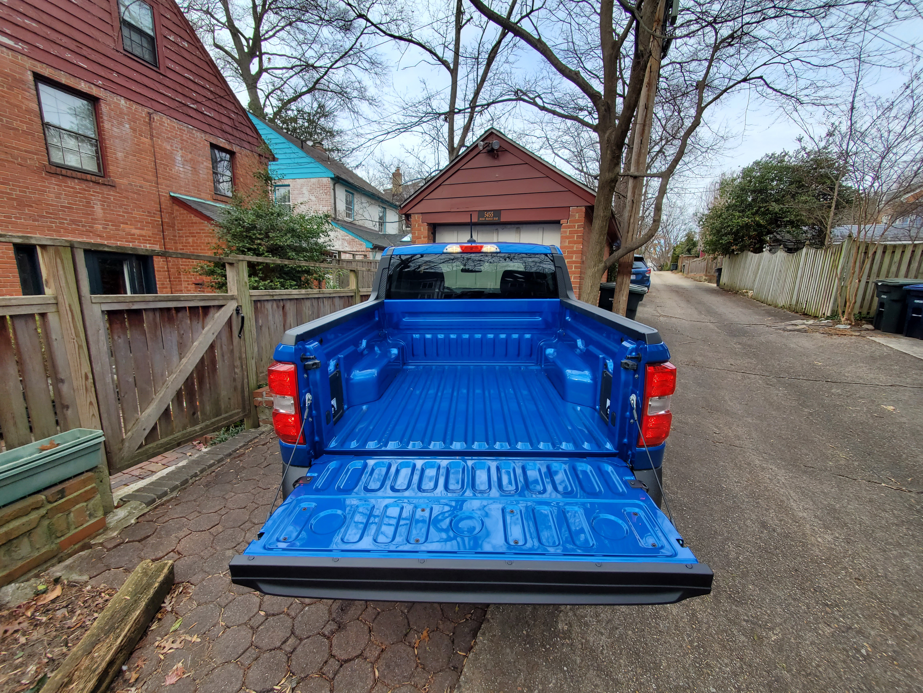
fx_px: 347
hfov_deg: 106.2
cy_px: 346
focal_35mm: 13
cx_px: 462
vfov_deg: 89.9
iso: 50
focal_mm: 1.8
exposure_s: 1/230
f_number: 2.2
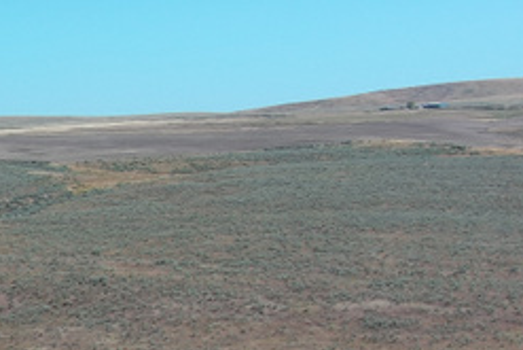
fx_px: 1744
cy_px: 521
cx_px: -411
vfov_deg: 11.0
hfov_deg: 14.9
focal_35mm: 120
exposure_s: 1/1462
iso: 101
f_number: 2.8
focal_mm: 10.57
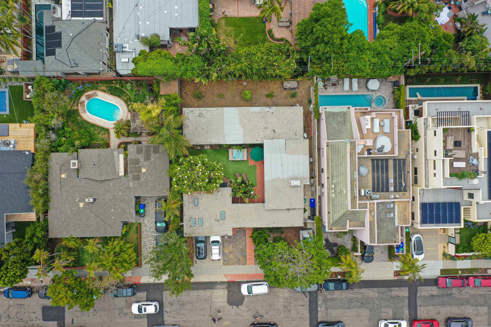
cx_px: 246
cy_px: 164
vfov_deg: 46.4
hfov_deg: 65.5
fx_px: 382
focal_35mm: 28
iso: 100
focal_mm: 10.26
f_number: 5.6
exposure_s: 1/320
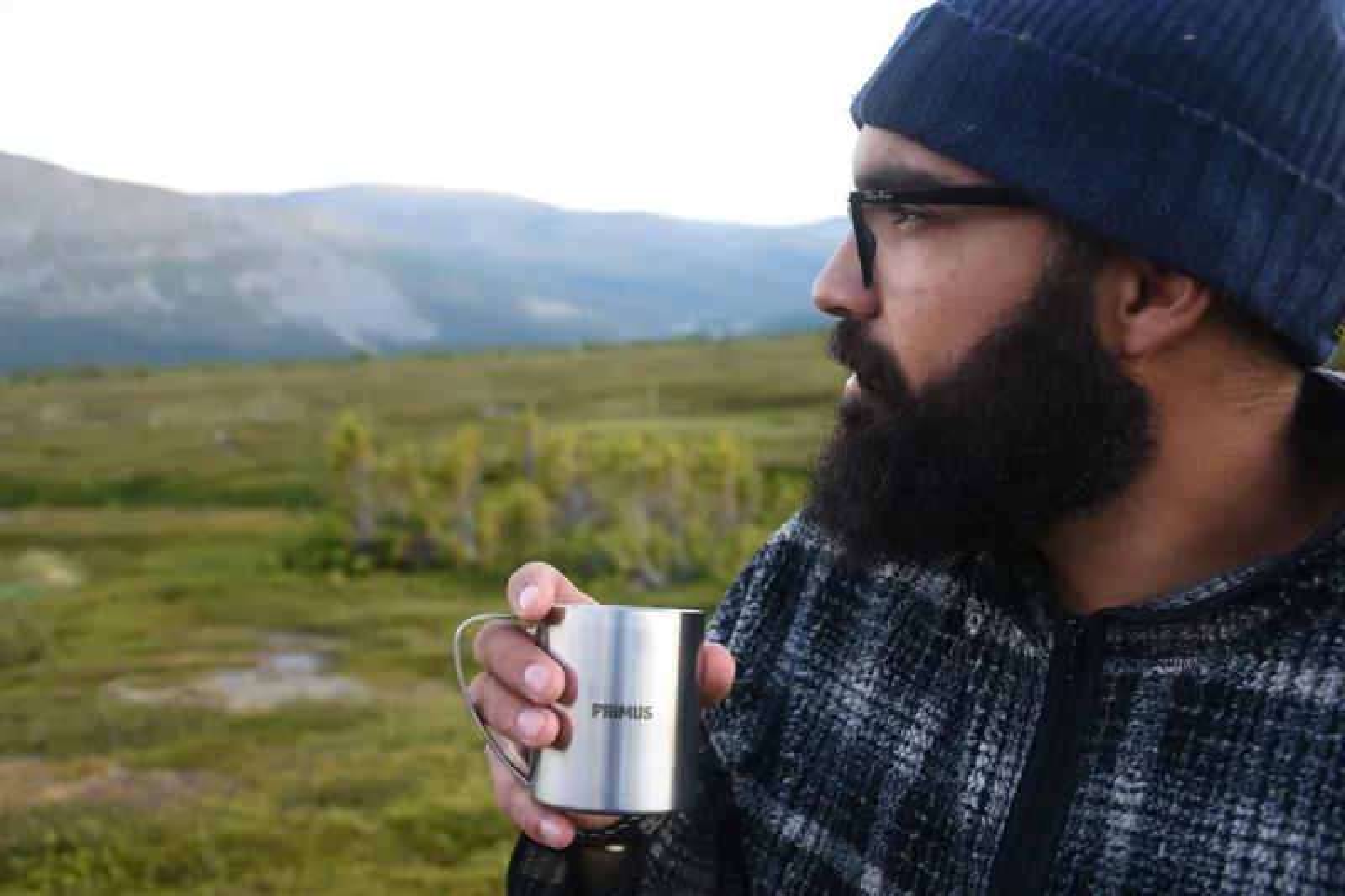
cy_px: 448
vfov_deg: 34.2
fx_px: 1457
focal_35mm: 39
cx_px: 672
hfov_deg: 49.6
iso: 250
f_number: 4
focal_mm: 26
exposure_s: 1/125
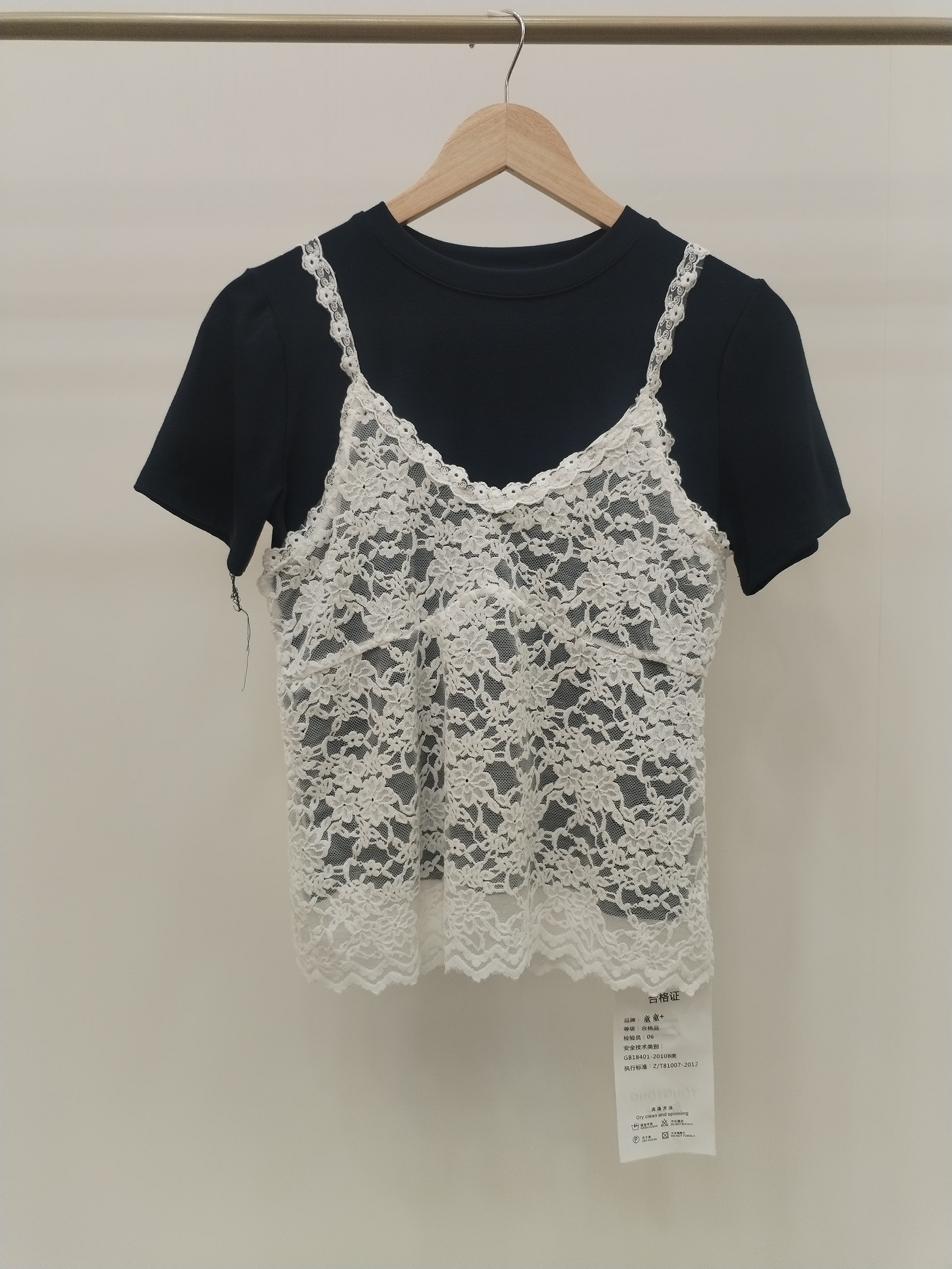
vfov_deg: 61.7
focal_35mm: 29
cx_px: 476
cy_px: 634
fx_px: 1063
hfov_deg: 48.2
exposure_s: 1/120
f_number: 1.8
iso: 180
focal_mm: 4.75
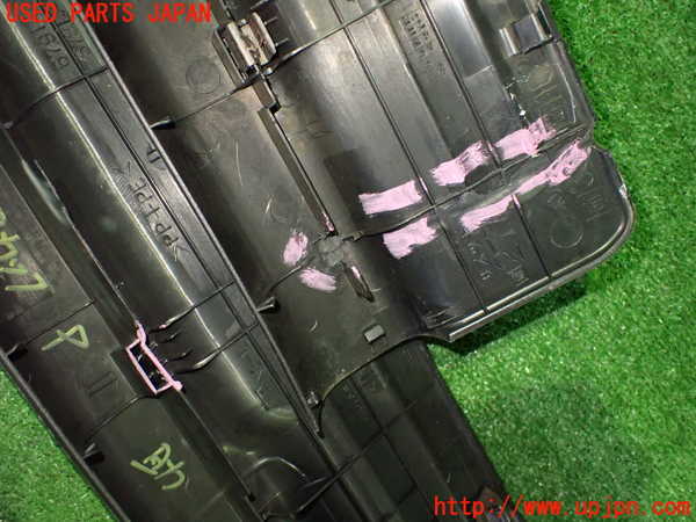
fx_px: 603
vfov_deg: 46.8
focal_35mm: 30
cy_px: 261
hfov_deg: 60.0
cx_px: 348
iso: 800
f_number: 2.3
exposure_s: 1/30
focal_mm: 5.4
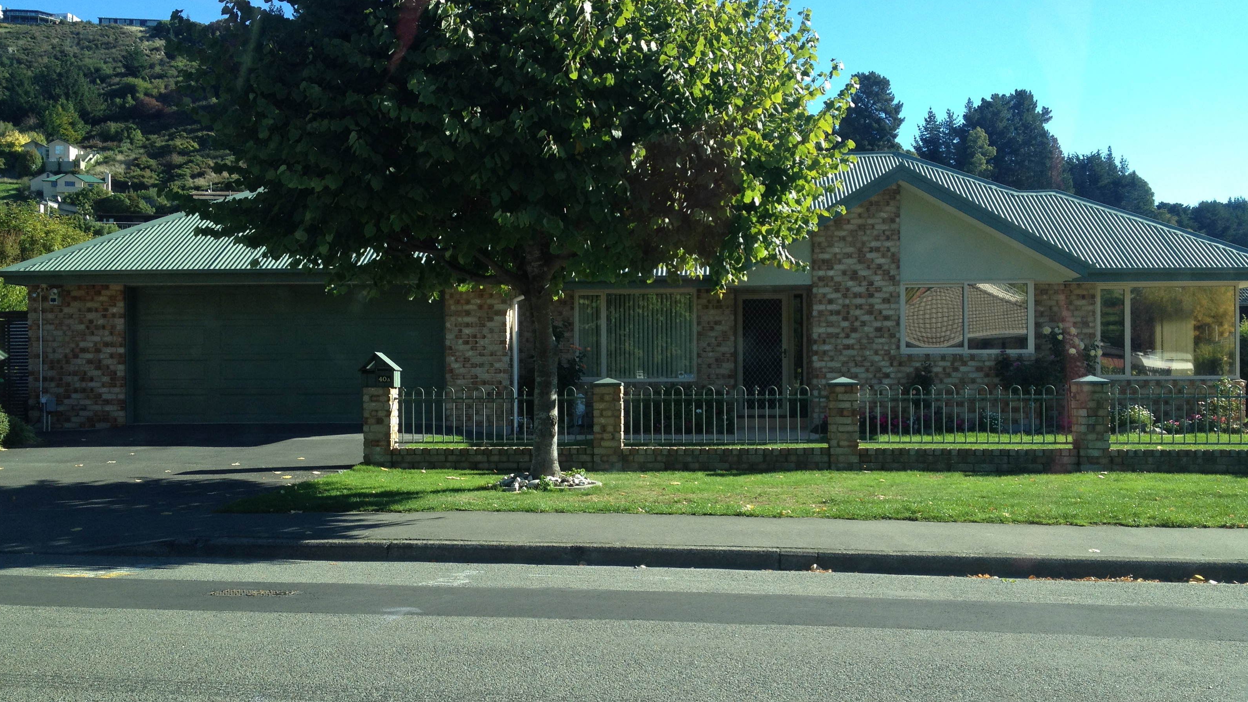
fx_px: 1291
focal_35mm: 39
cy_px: 374
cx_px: 633
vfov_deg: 30.4
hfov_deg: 51.6
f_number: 2.4
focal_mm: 4.28
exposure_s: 1/541
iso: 50
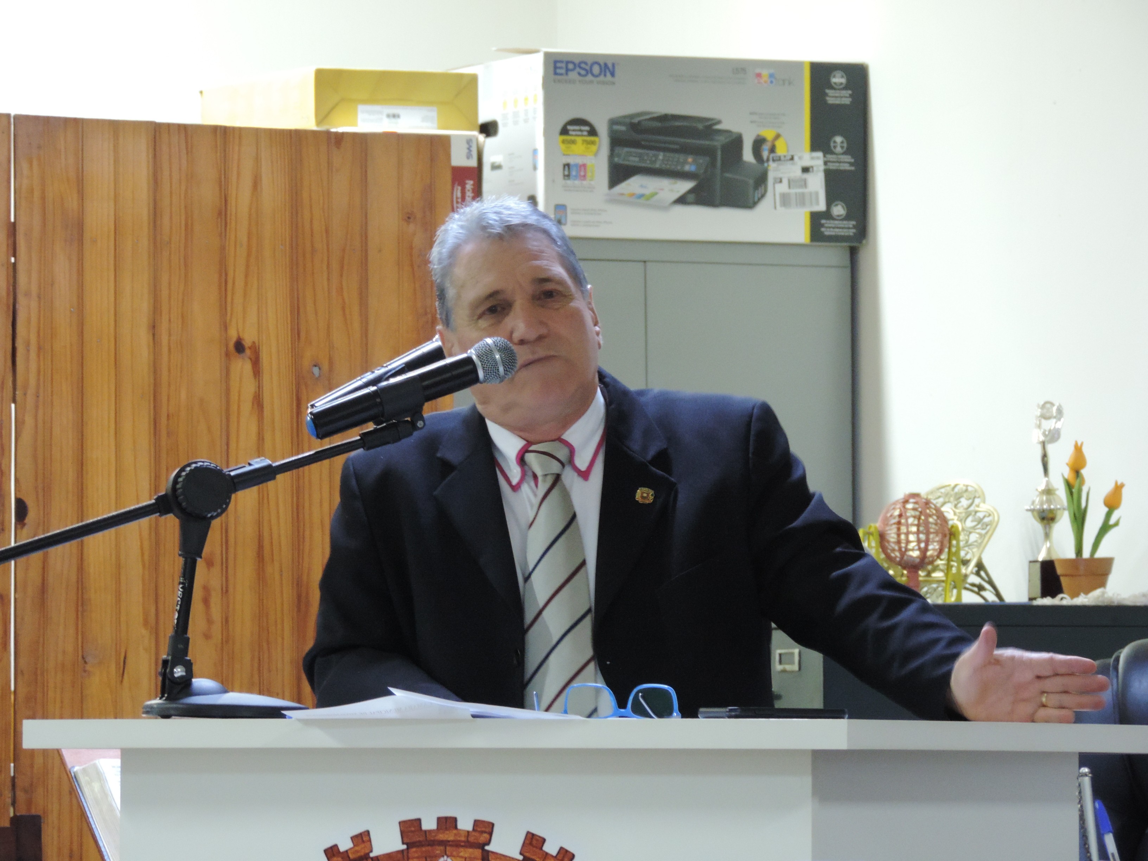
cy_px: 430
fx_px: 8291
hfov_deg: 7.9
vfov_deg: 5.9
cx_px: 574
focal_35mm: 250
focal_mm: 44.5
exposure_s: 1/8
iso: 800
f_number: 4.7
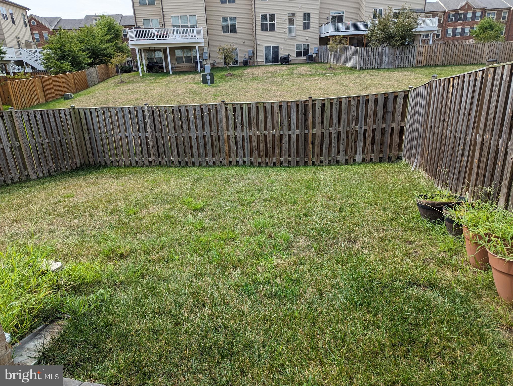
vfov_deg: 56.9
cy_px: 193
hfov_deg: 71.5
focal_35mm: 24
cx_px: 256
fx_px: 356
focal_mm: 6.81
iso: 39
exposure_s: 1/951
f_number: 1.85
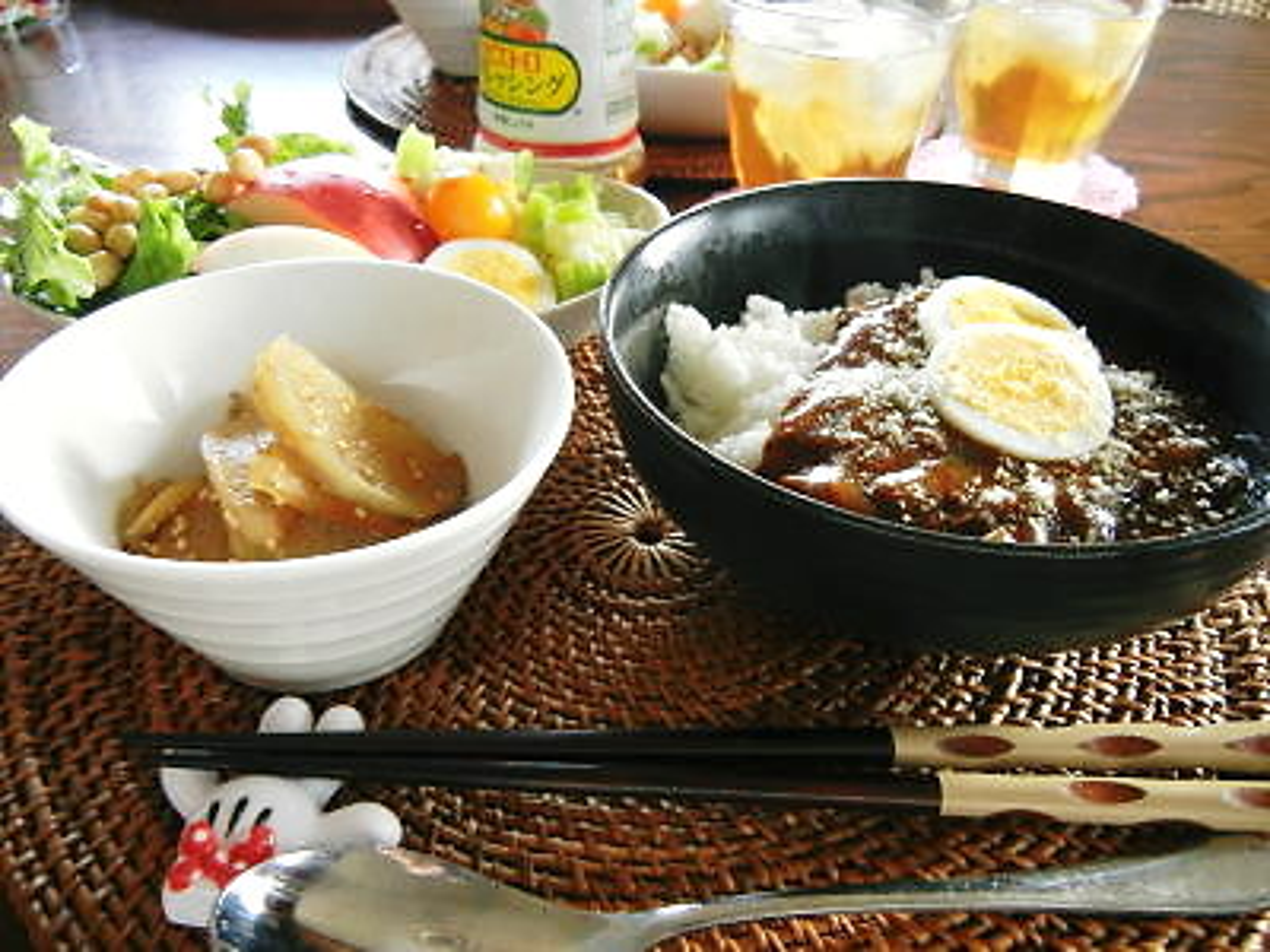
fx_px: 1101
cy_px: 476
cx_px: 635
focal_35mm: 30
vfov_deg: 46.8
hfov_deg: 60.0
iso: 400
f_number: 3.5
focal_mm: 5.4
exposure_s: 1/26.1
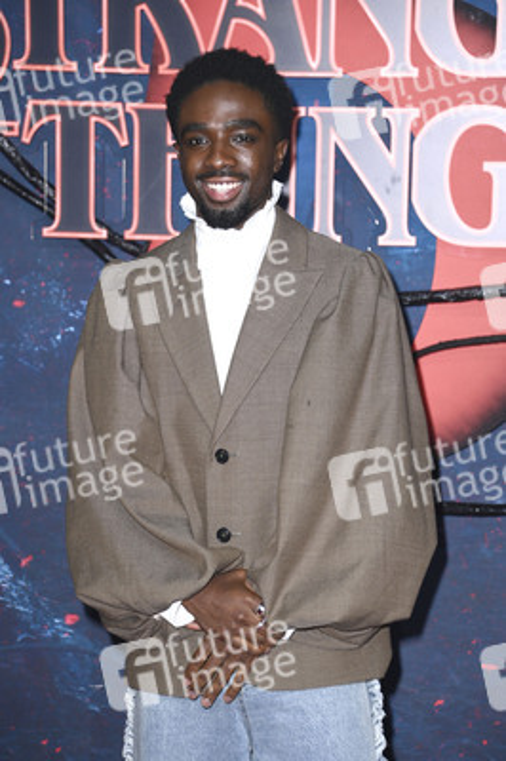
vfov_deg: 15.2
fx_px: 2851
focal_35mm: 135
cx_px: 253
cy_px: 380
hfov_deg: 10.1
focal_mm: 135
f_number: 5.6
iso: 500
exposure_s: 1/200
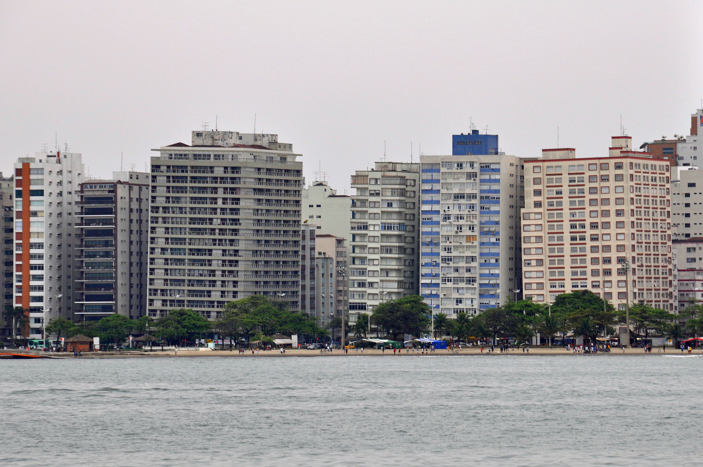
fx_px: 3803
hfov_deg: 10.6
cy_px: 234
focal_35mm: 195
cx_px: 352
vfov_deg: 7.0
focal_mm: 130
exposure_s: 1/60
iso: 200
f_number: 8
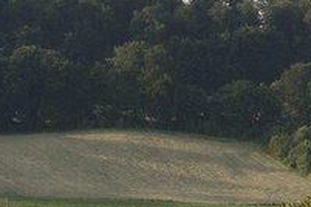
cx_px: 1054
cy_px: 508
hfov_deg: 5.4
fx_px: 3023
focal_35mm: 350
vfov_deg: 3.9
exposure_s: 1/200
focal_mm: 44
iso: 200
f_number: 9
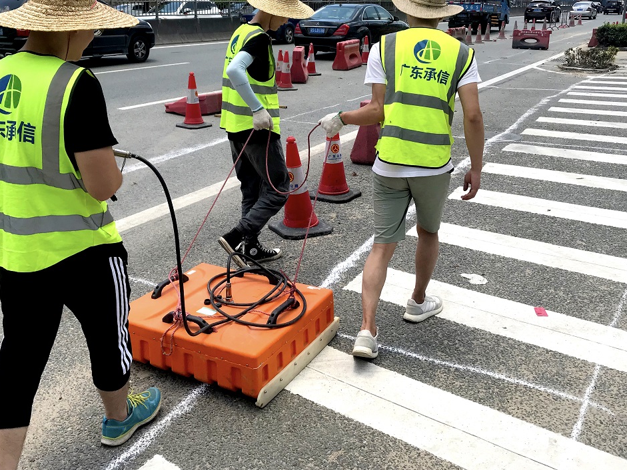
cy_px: 180
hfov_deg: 51.3
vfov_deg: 39.4
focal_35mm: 36
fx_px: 652
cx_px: 297
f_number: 1.8
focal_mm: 3.99
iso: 20
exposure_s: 1/1916
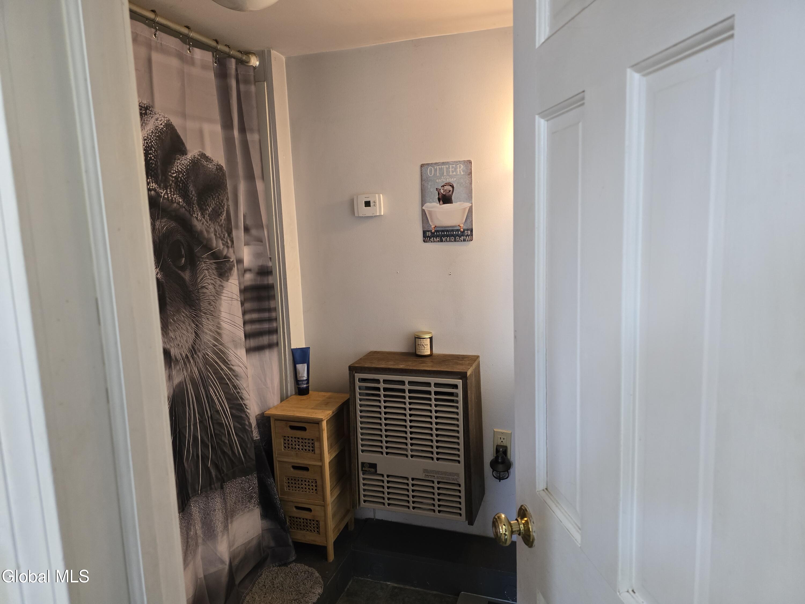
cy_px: 302
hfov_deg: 73.9
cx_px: 402
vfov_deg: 58.9
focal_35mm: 23
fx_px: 535
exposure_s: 1/60
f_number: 1.7
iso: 640
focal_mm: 6.3
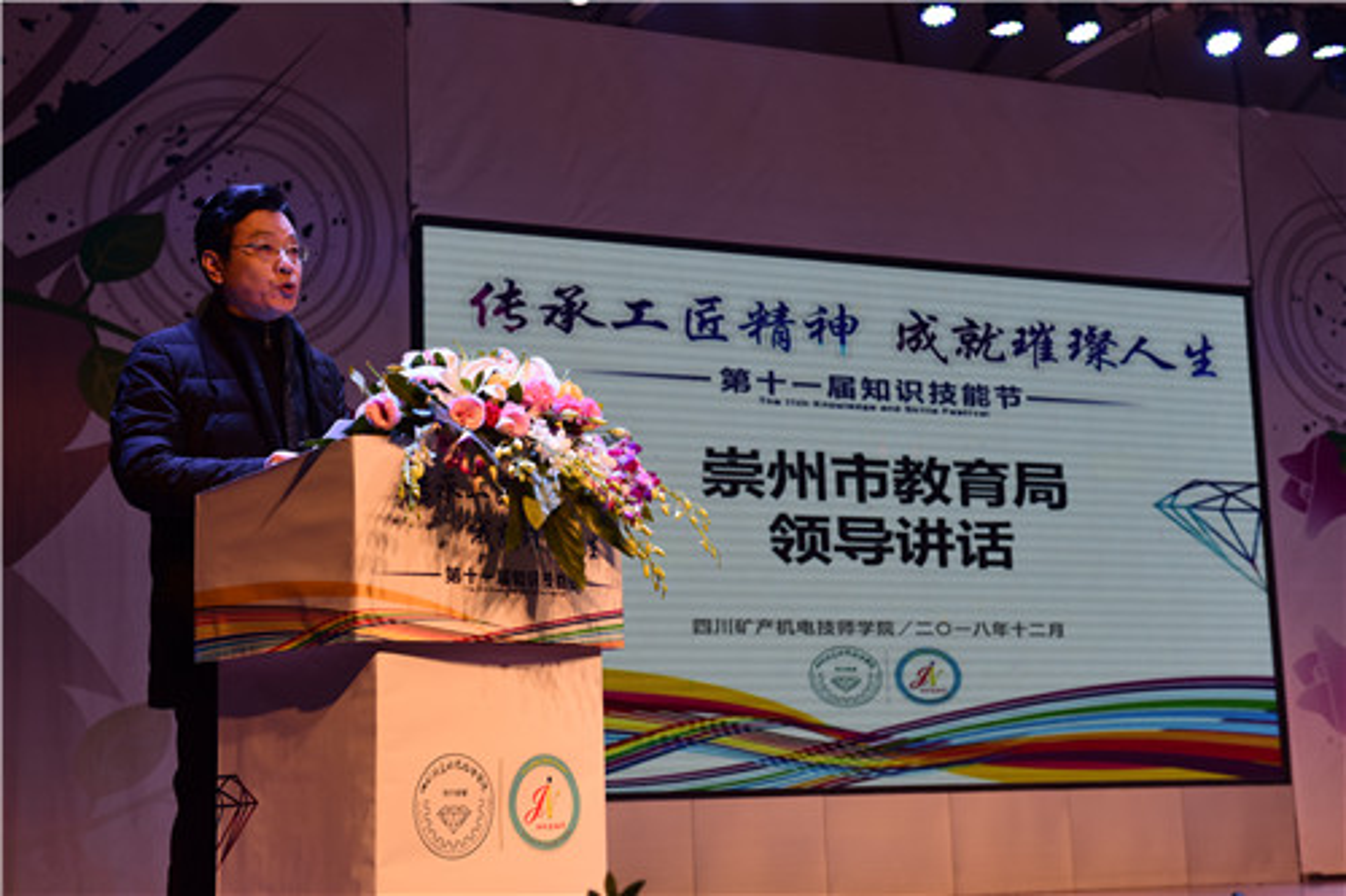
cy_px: 448
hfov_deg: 35.7
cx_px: 673
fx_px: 2093
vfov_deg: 24.2
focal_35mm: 56
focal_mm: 56
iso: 400
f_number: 5.6
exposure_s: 1/80
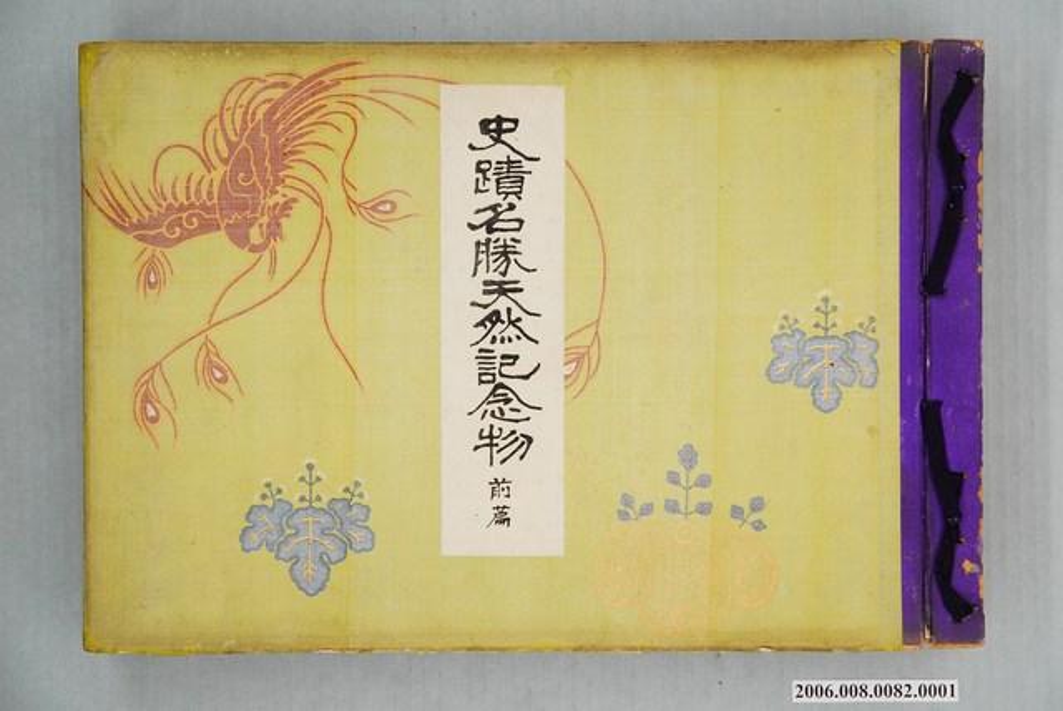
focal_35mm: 105
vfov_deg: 13.1
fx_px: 3103
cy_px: 356
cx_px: 532
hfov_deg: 19.4
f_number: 4.5
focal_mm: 70
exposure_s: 1/40
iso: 320
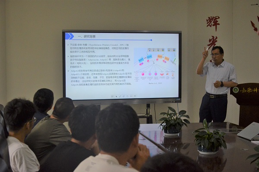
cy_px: 86
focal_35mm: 63
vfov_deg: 21.5
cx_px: 130
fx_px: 452
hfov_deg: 32.0
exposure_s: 1/400
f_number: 4.8
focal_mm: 42
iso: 1600
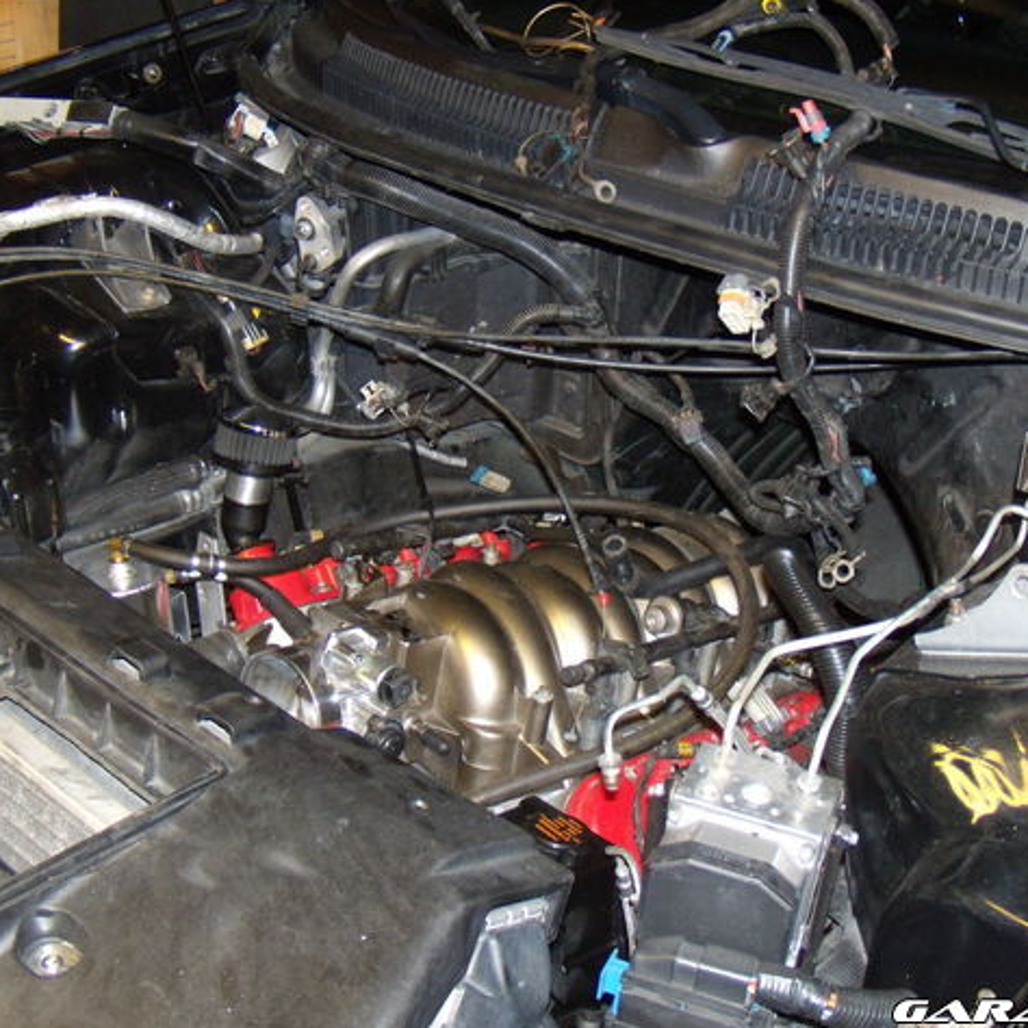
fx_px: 1445
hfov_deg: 39.1
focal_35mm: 43
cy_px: 512
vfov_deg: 39.2
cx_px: 570
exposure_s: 1/30
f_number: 3.6
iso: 200
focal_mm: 6.4
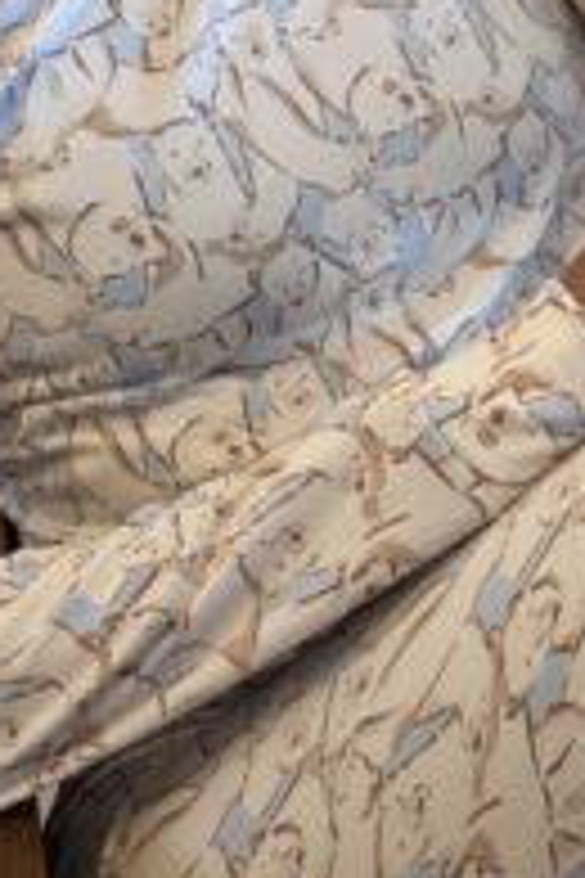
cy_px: 522
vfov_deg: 31.3
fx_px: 1560
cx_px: 549
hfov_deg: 20.7
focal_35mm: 64
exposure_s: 1/50
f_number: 1.9
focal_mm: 2.71
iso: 200
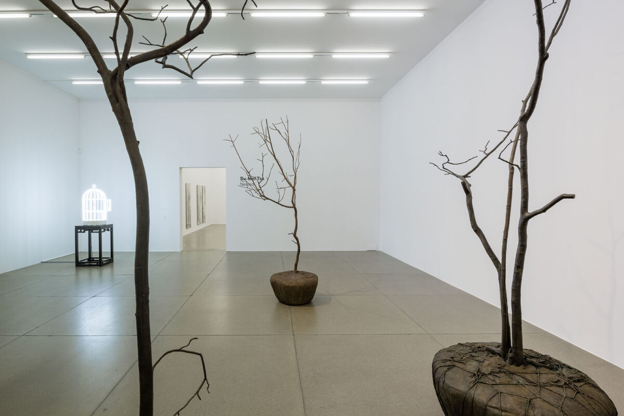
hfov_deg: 86.9
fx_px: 329
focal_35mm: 19
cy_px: 208
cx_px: 312
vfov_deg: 64.6
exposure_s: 1
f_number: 16
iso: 100
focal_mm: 19
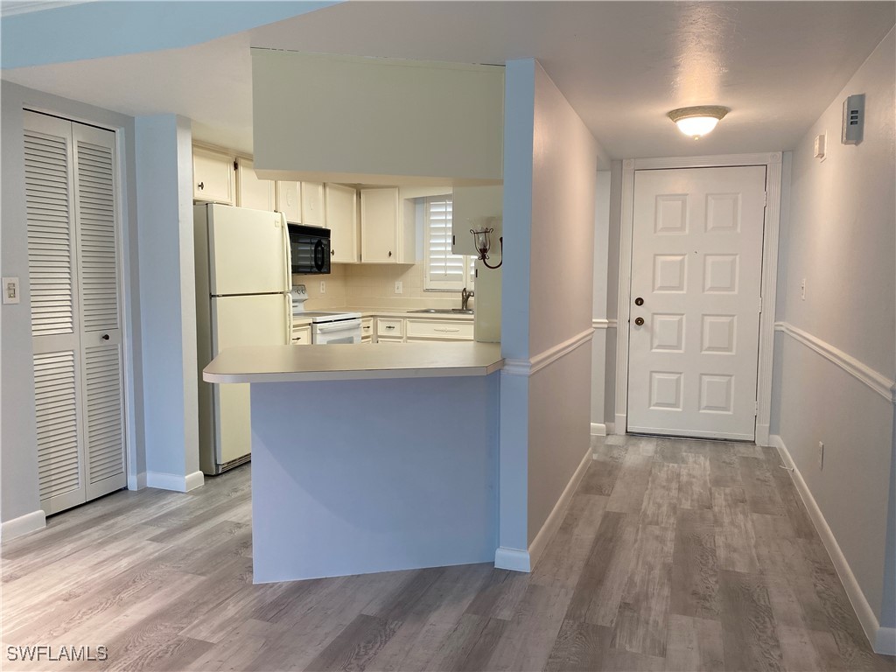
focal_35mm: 26
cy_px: 336
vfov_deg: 53.1
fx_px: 673
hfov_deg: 67.3
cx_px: 448
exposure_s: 1/60
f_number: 1.8
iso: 80
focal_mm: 4.25
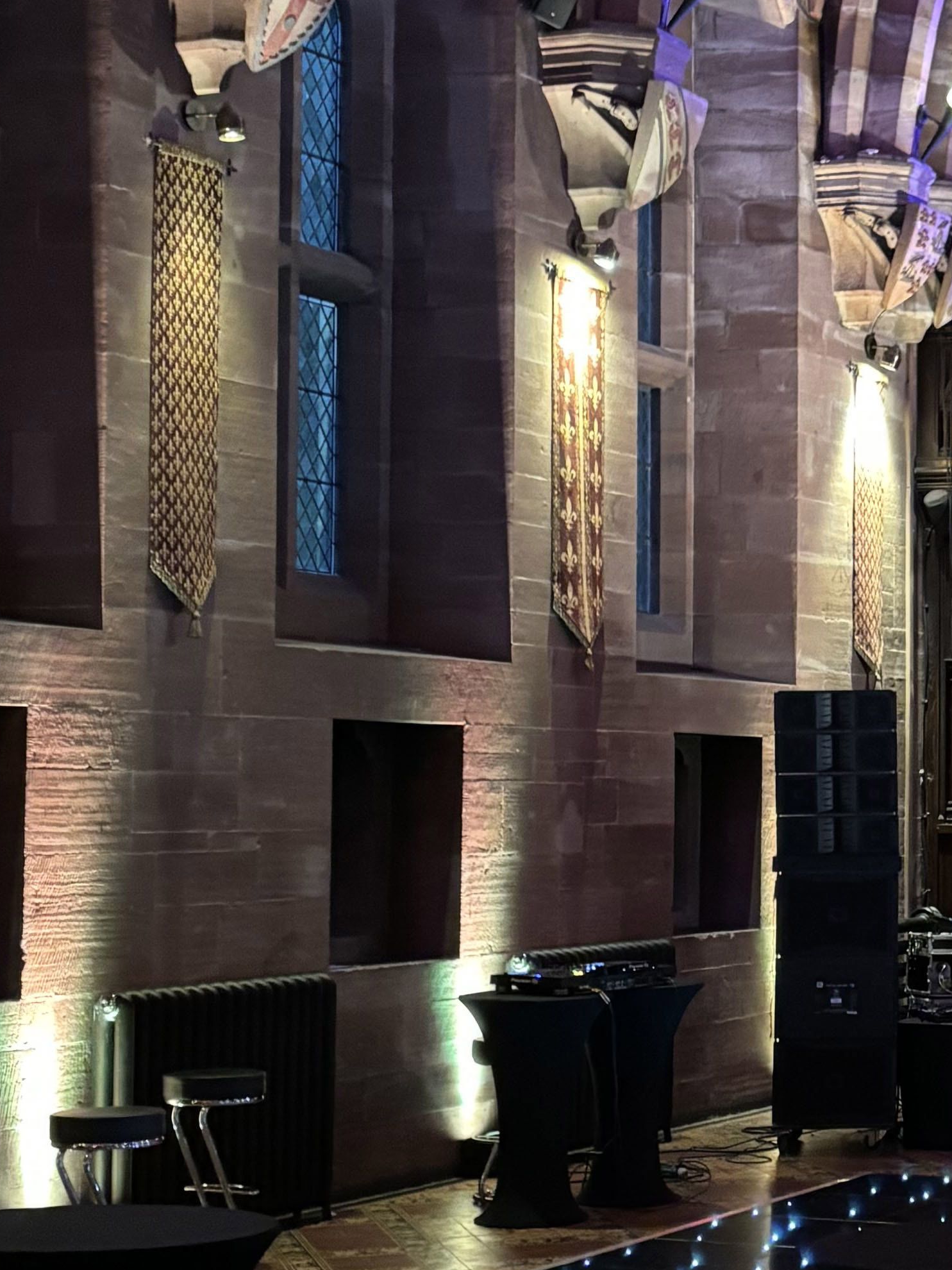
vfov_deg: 26.0
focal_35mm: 75
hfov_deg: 18.6
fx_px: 2750
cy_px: 662
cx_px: 1138
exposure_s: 1/25
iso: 1000
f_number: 1.6
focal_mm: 5.96
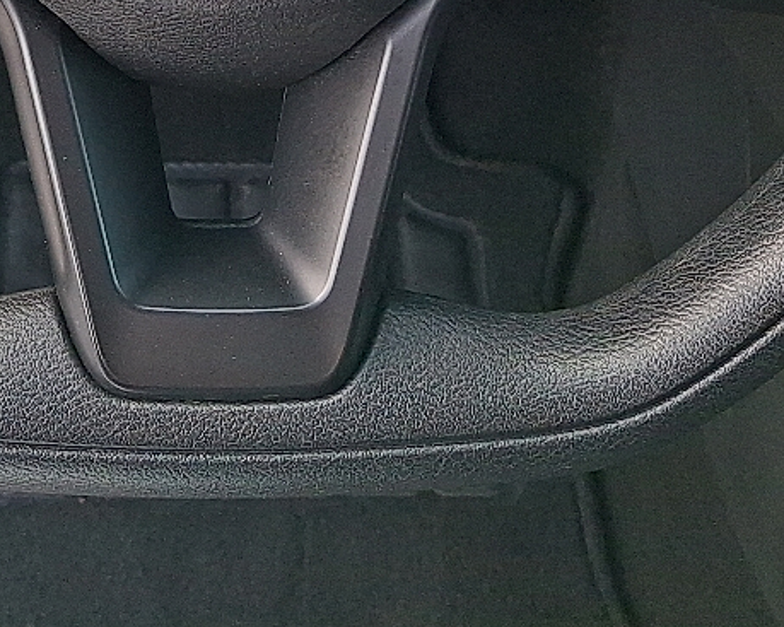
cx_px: 231
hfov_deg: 22.3
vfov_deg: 16.1
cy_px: -390
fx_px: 1972
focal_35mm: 85
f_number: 1.8
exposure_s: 1/270
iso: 30
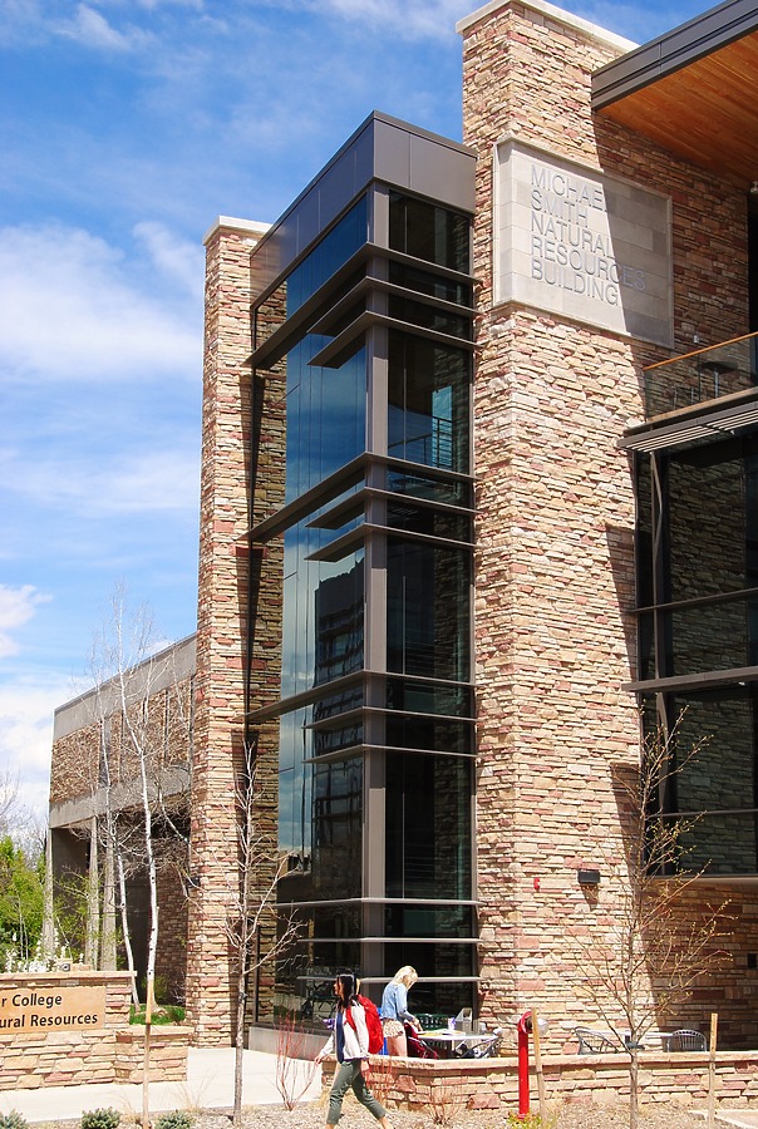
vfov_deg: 36.8
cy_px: 564
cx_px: 379
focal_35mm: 54
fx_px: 1698
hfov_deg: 25.2
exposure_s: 1/250
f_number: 10
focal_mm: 36
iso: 160
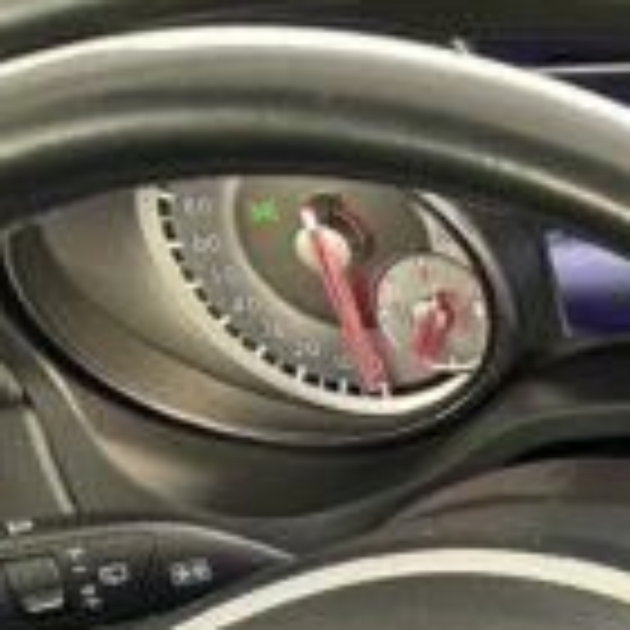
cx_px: 1755
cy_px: 1177
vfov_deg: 12.9
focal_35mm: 121
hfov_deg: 10.9
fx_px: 2491
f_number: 1.78
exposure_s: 1/60
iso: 500
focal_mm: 6.86
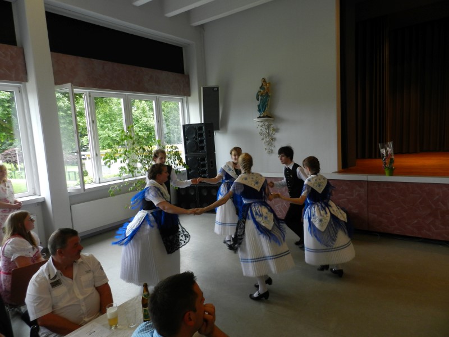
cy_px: 168
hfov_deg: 73.9
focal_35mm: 23
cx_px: 224
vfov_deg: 58.9
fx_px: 298
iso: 160
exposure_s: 1/80
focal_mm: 4
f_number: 3.4
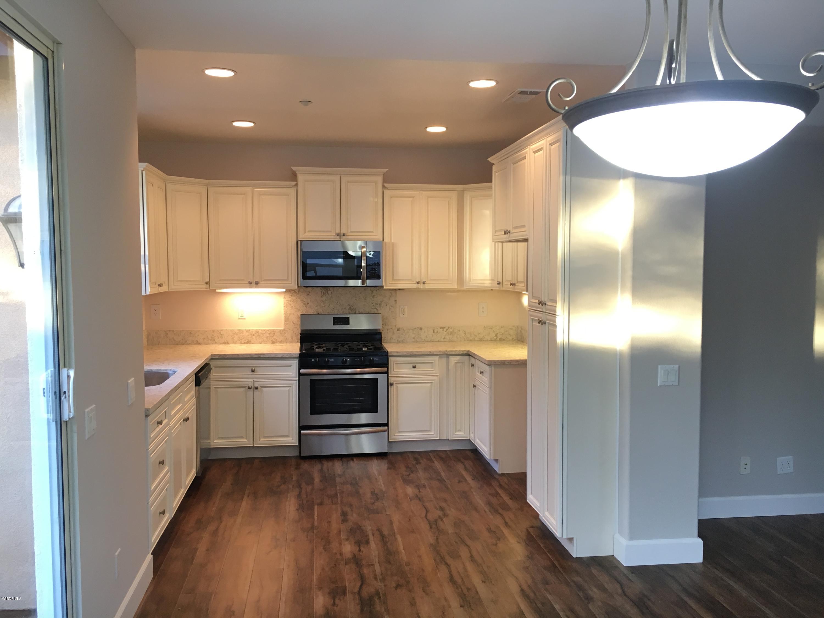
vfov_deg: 48.2
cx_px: 412
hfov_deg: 61.7
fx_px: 690
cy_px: 309
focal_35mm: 29
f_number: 2.2
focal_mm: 4.15
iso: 80
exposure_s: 1/30
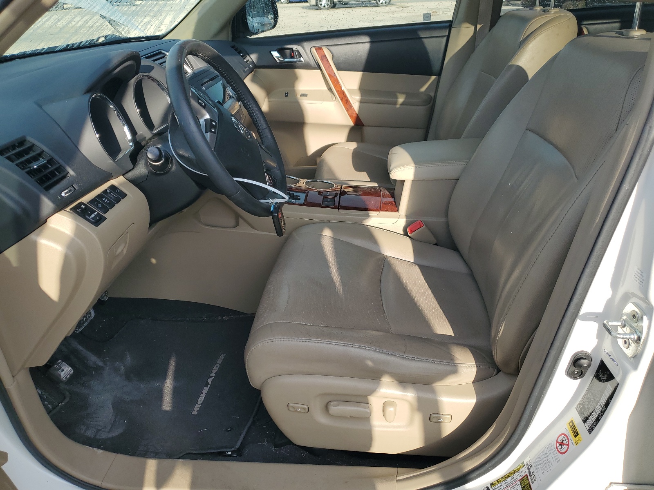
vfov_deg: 53.1
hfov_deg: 67.3
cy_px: 245
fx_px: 491
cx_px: 327
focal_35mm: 26
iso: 50
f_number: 1.5
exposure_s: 1/909
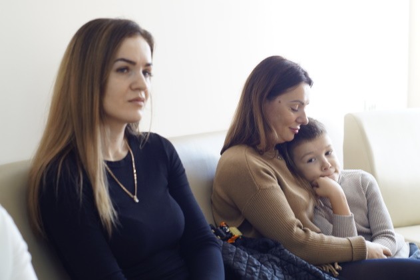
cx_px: 210
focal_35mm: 75
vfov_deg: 18.2
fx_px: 875
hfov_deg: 27.0
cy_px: 140
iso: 400
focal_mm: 50
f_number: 4
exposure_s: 1/80
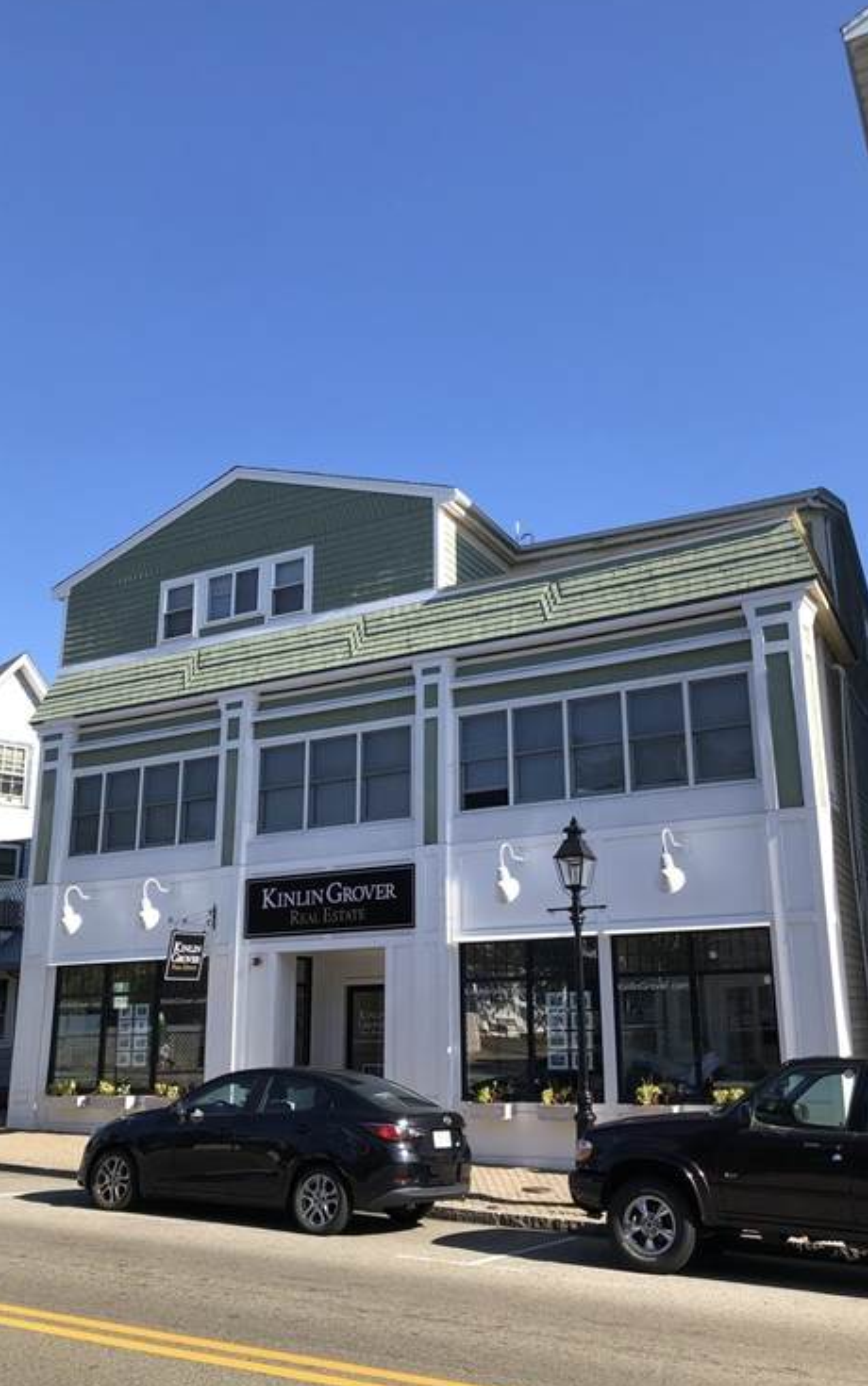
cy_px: 700
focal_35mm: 31
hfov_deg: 40.6
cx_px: 477
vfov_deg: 61.2
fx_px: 1172
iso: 20
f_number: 1.8
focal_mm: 3.99
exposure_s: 1/1033
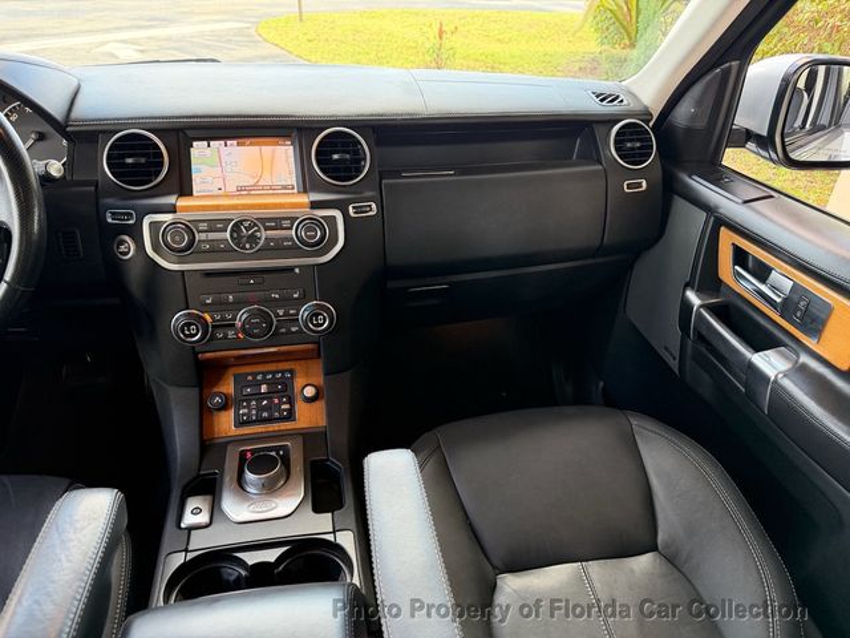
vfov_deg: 56.8
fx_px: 589
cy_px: 319
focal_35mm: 24
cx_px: 425
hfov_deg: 71.6
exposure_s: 1/79
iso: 200
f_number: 1.78
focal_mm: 6.76
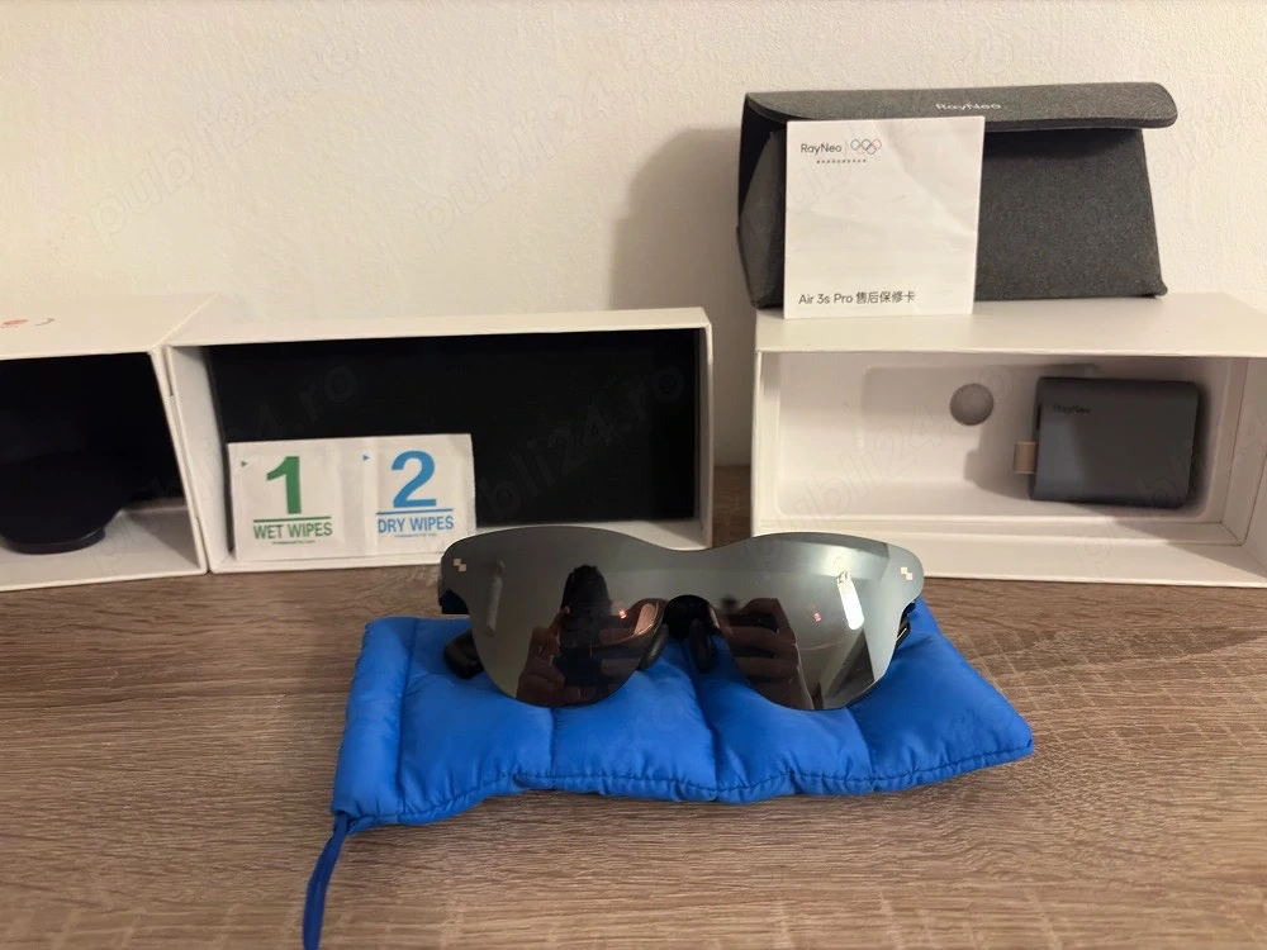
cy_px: 475
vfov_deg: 53.1
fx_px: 952
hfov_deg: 67.3
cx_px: 634
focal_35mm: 26
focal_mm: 5.96
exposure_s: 1/20
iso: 400
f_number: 1.6
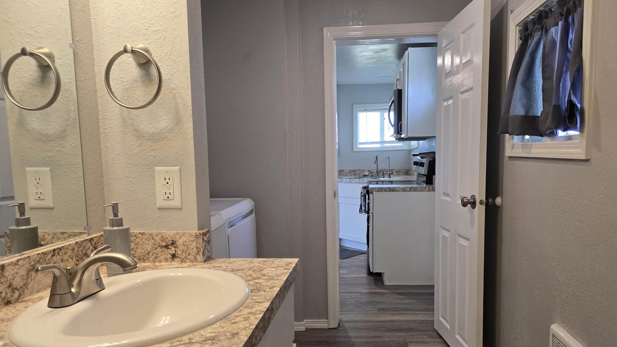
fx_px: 442
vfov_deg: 42.6
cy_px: 218
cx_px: 332
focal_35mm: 27
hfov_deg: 69.8
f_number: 1.7
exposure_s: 1/120
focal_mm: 6.3
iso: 200
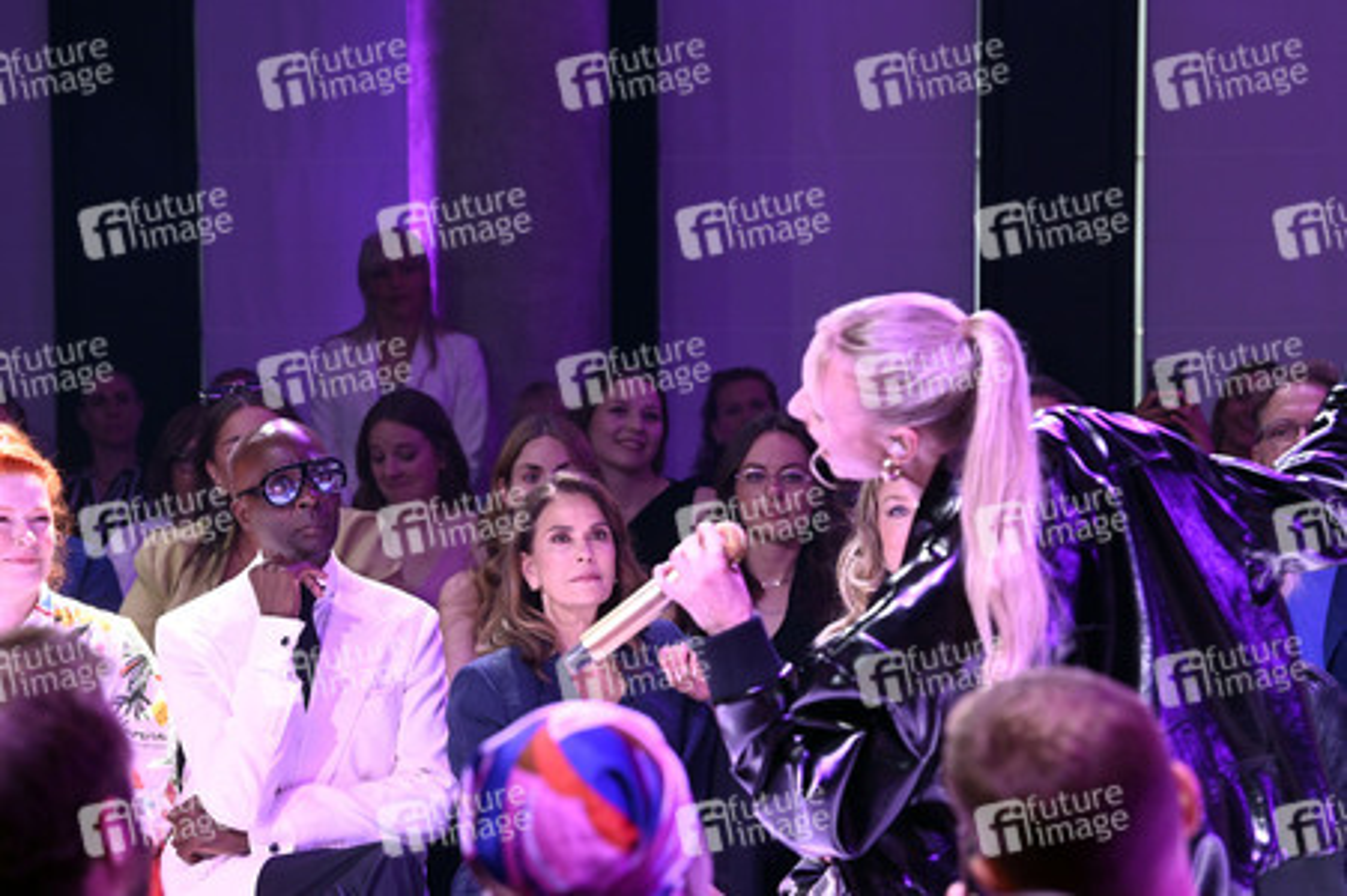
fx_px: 4674
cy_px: 448
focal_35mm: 125
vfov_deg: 11.0
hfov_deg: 16.4
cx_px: 674
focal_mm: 125
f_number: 6.3
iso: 4000
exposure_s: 1/400
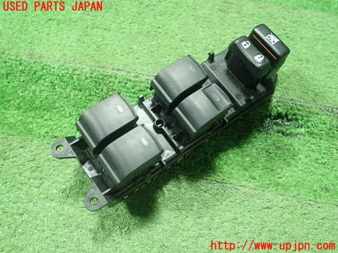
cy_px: 126
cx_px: 169
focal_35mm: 30
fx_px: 293
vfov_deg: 46.8
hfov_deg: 60.0
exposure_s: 1/125
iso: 800
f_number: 2.3
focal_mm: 5.5
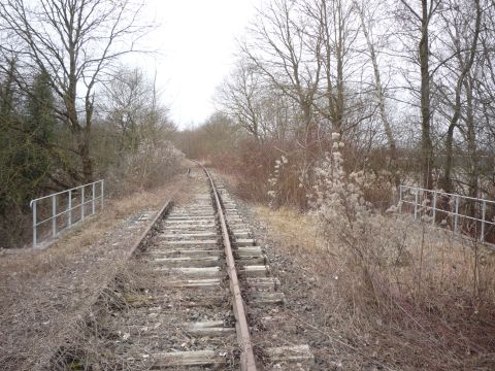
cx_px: 248
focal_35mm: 32
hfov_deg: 56.8
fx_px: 458
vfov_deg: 44.2
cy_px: 186
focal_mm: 5.2
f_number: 4
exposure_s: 1/160
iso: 100
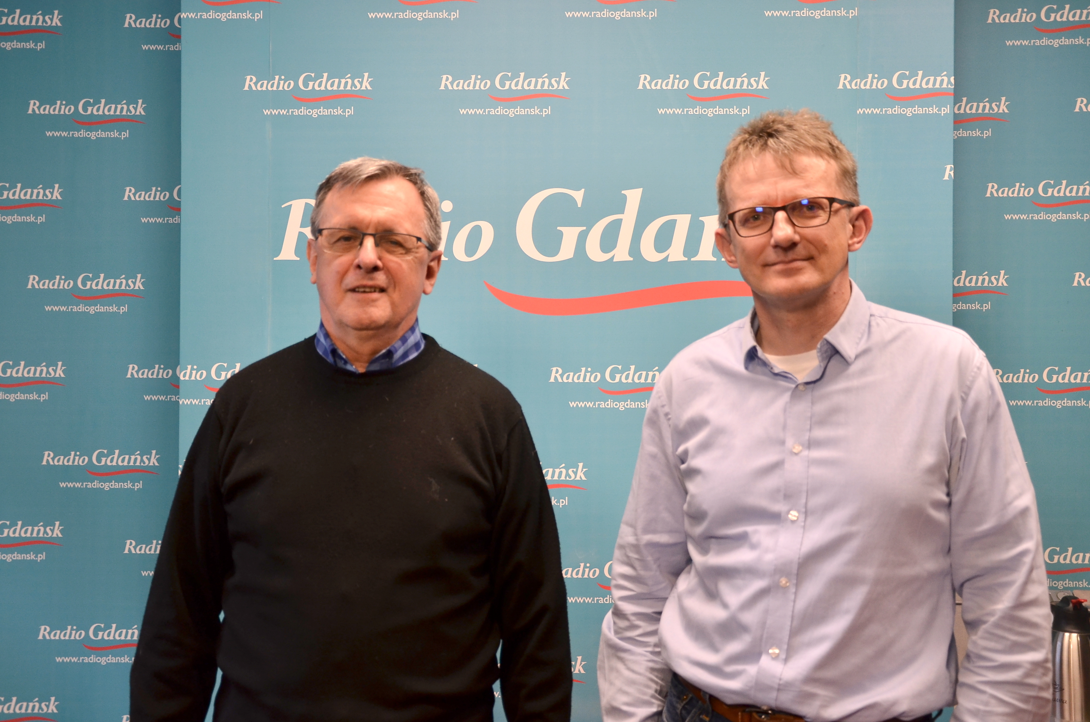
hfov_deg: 51.4
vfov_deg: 35.3
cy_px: 361
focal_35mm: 38
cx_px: 545
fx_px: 1133
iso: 360
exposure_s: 1/60
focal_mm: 25
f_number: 4
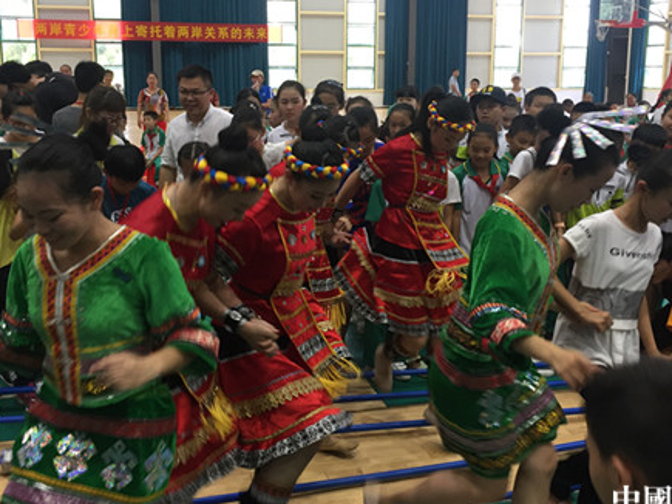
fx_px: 776
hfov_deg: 46.8
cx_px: 335
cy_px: 212
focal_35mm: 40
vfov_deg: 35.9
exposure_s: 1/33
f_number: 2.2
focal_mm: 4.15
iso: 80
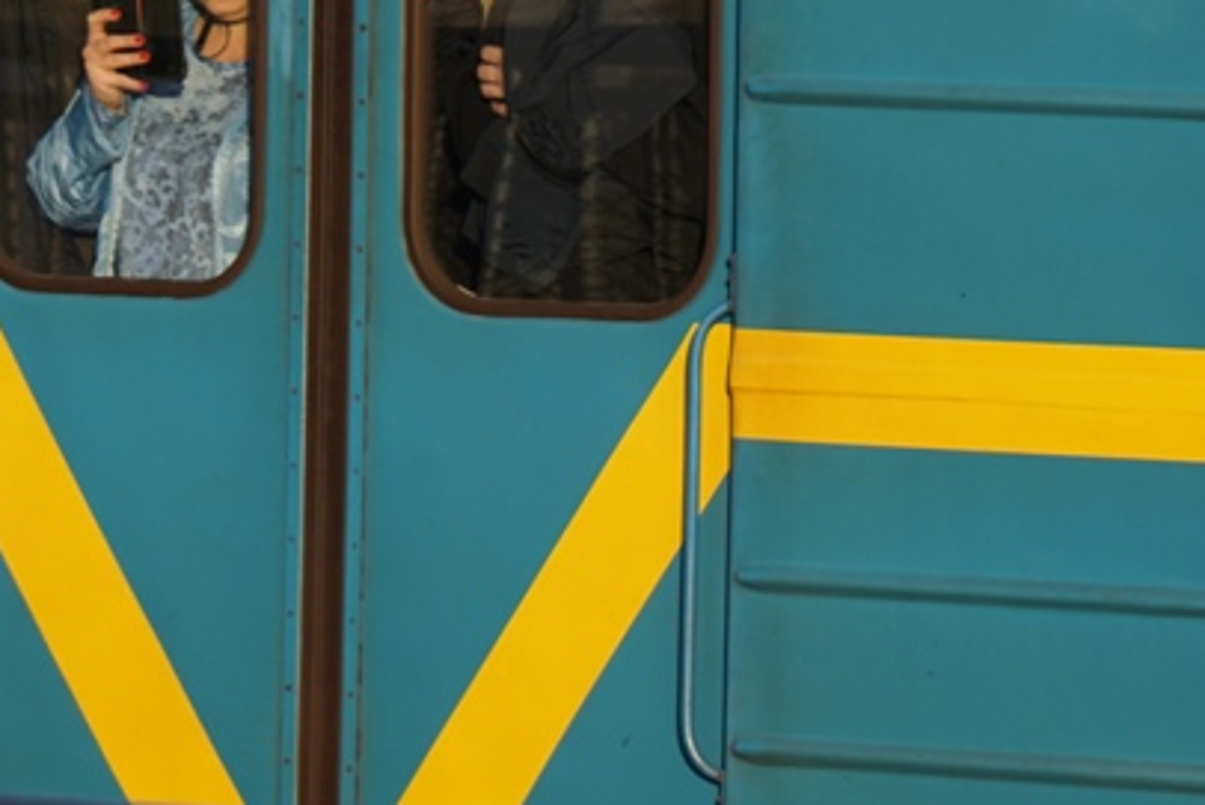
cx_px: 605
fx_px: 17085
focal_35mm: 510
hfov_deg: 4.0
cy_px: -64
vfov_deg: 2.7
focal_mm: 135
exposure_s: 1/250
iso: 100
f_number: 6.3
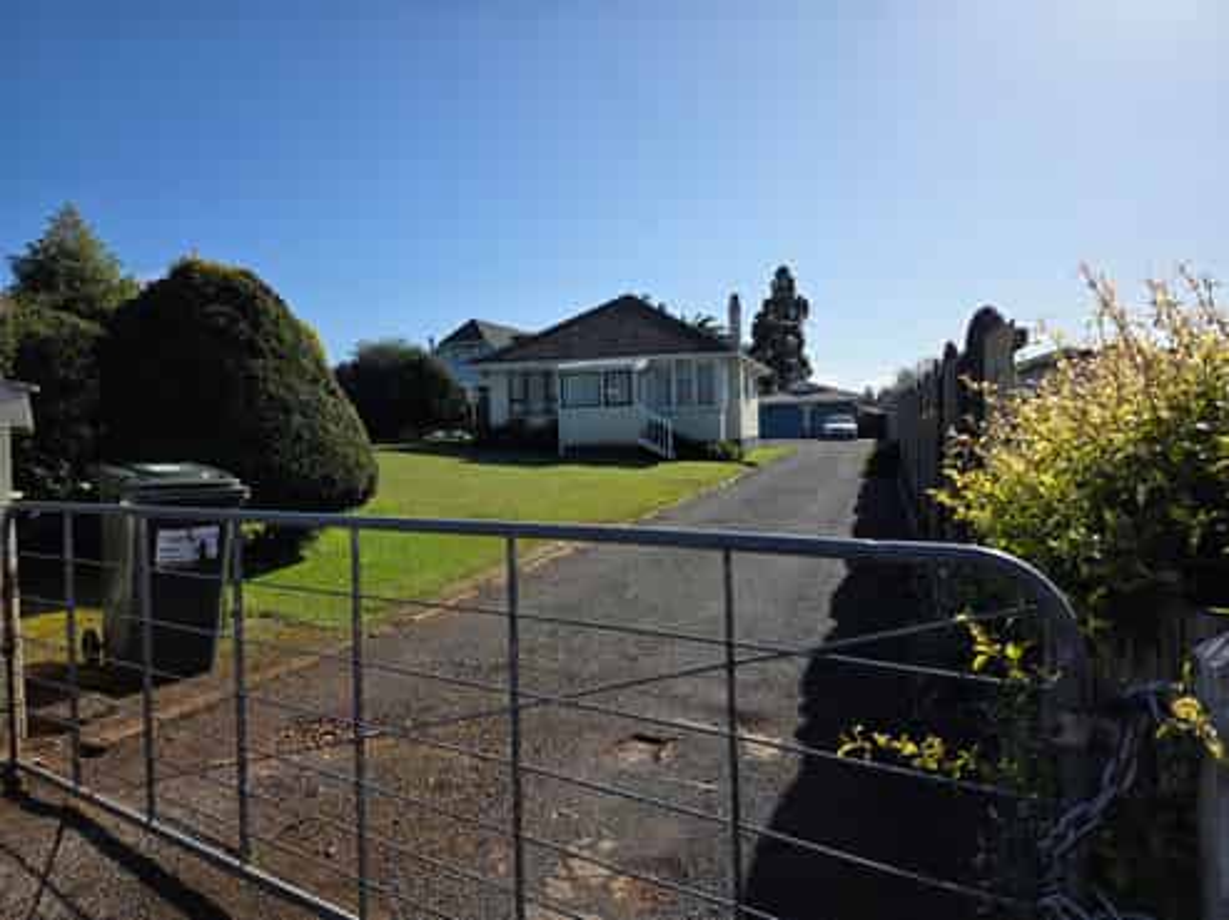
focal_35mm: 23
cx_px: 614
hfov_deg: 74.0
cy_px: 460
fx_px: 816
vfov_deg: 58.8
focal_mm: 6.3
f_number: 1.7
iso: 80
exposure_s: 1/6574
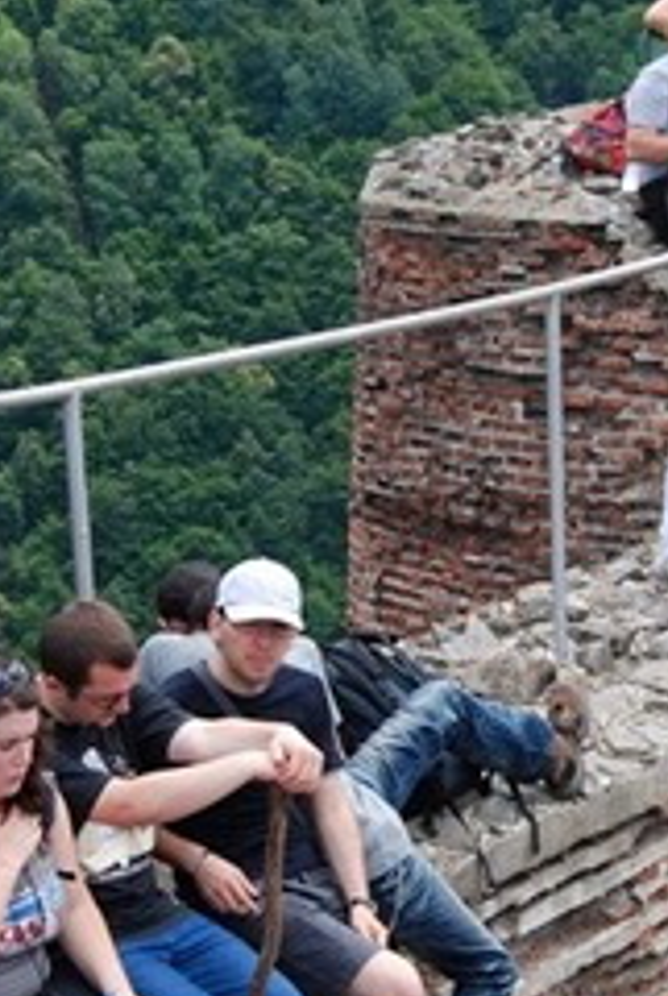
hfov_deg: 13.0
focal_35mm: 105
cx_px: 510
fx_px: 2910
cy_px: 577
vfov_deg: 19.4
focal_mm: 28
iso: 200
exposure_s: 1/160
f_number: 6.3
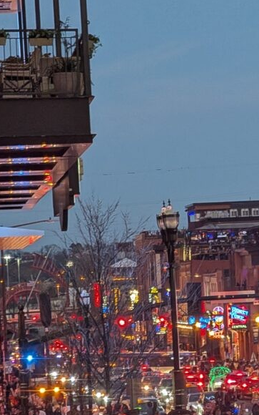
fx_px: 2324
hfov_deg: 6.4
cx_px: 236
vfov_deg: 10.2
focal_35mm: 206
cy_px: 284
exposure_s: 1/60
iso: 257
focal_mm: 17.91
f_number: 2.8
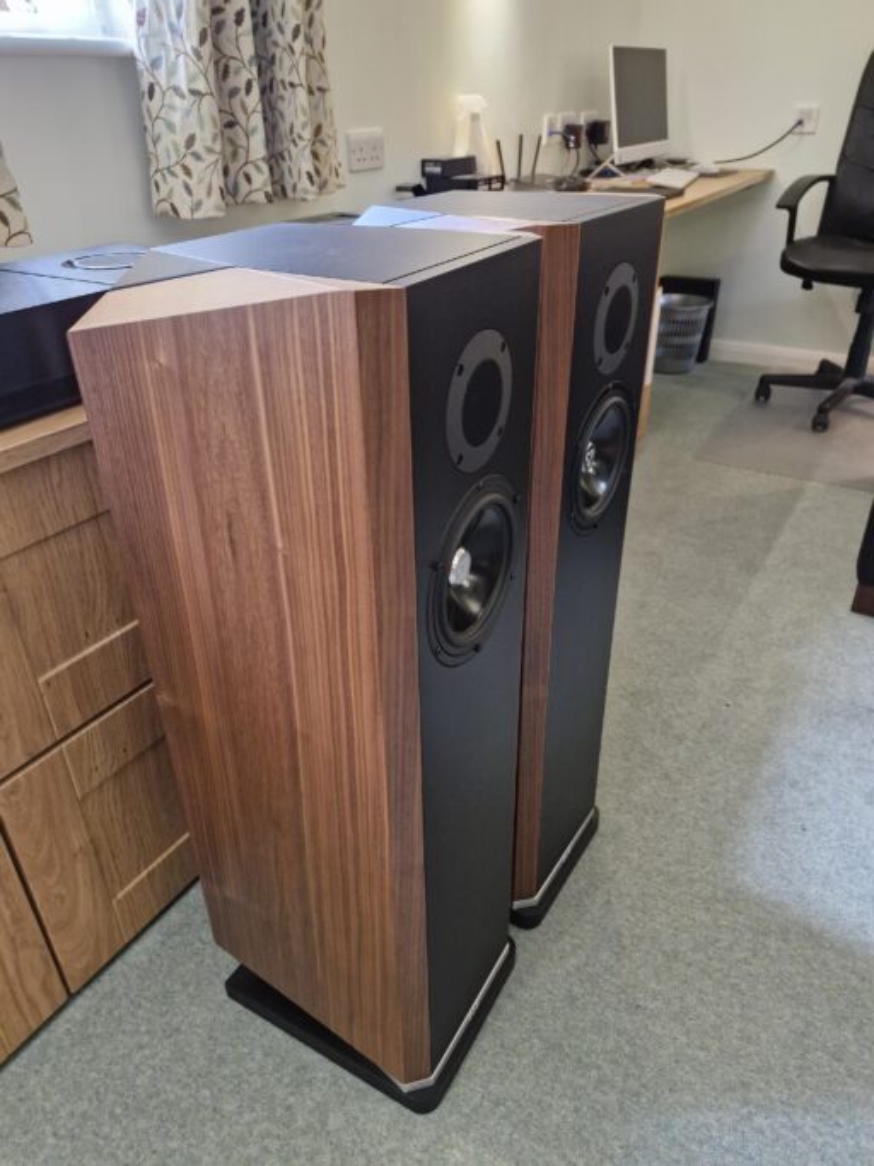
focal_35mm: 23
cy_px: 583
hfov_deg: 58.9
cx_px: 437
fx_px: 775
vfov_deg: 73.9
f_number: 1.8
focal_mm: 5.54
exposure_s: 1/100
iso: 640
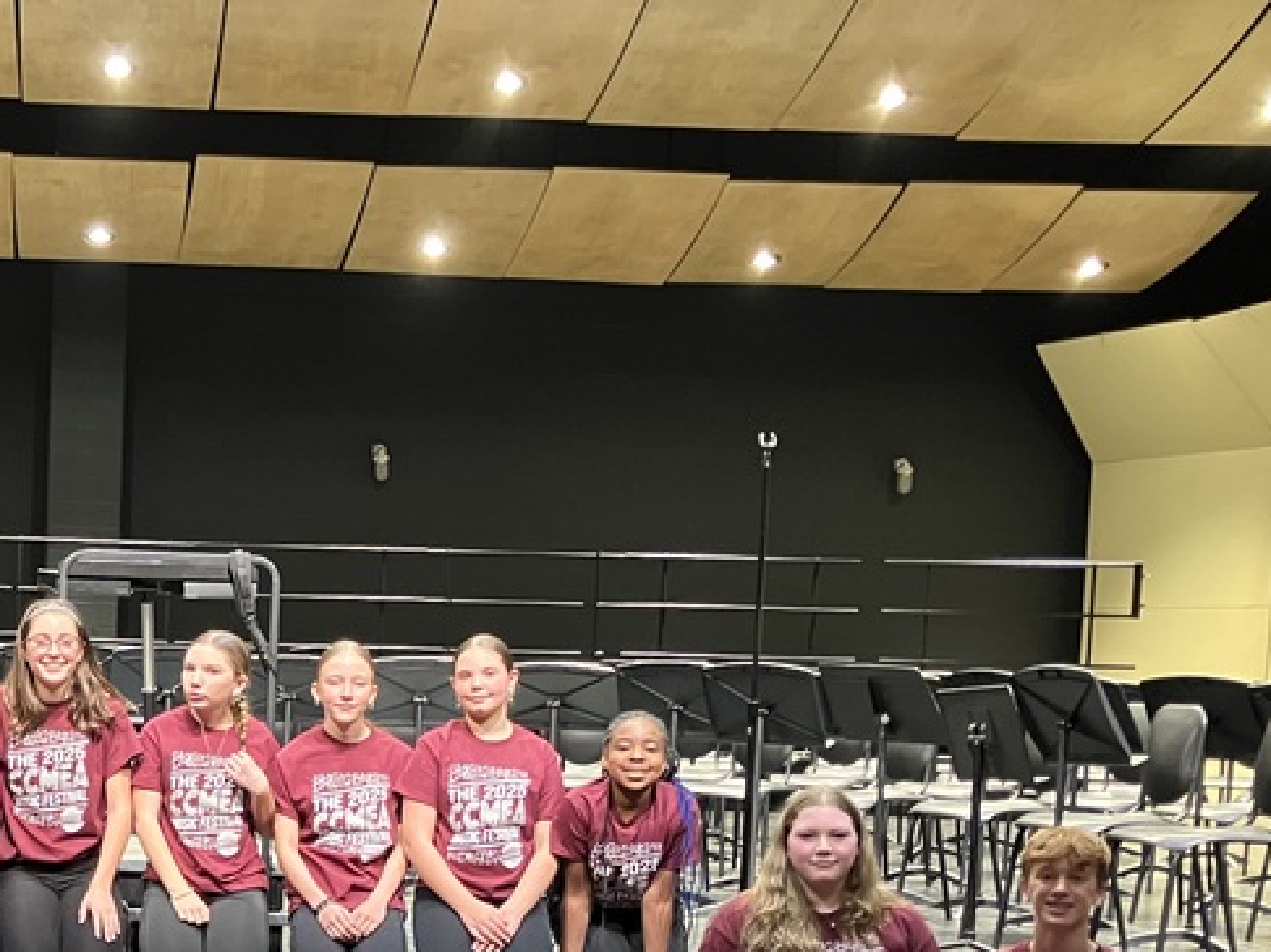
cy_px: 874
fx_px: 2165
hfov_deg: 31.3
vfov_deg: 24.0
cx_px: 139
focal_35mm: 59
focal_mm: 3.99
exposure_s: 1/34
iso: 400
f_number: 1.8
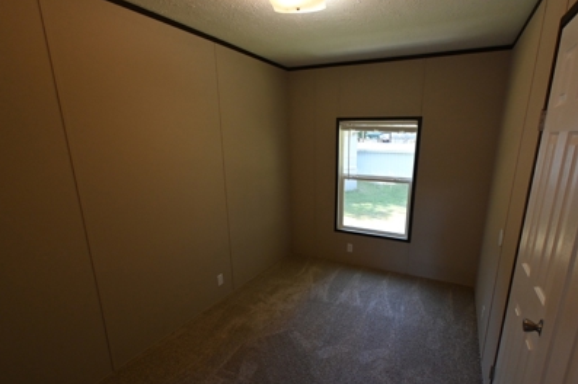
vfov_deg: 70.1
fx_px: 273
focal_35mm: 17
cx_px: 317
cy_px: 213
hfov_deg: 93.0
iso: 900
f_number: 4.5
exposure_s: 1/125
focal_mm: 10
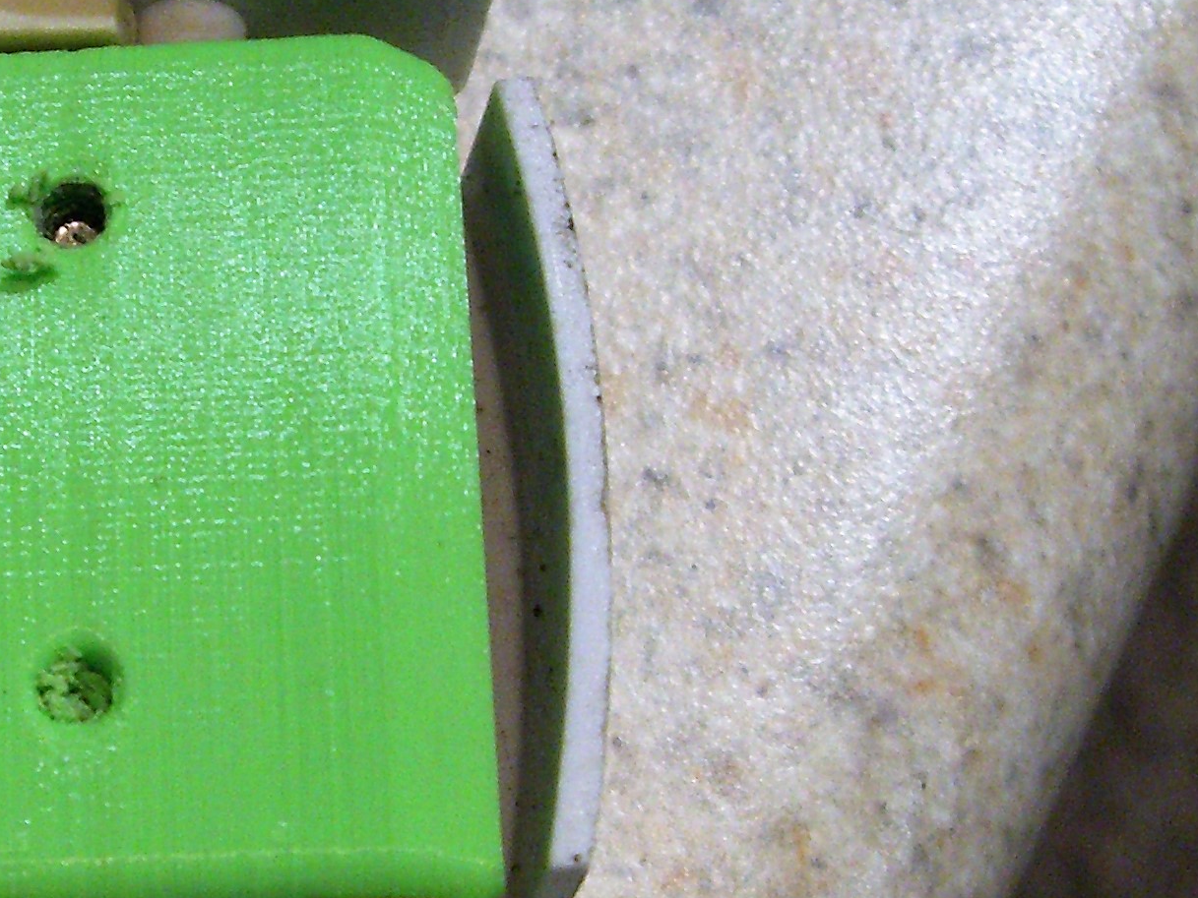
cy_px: 535
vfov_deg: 22.6
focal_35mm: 65
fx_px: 2250
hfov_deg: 29.3
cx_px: 291
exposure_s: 1/60
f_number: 2.7
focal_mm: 6.2
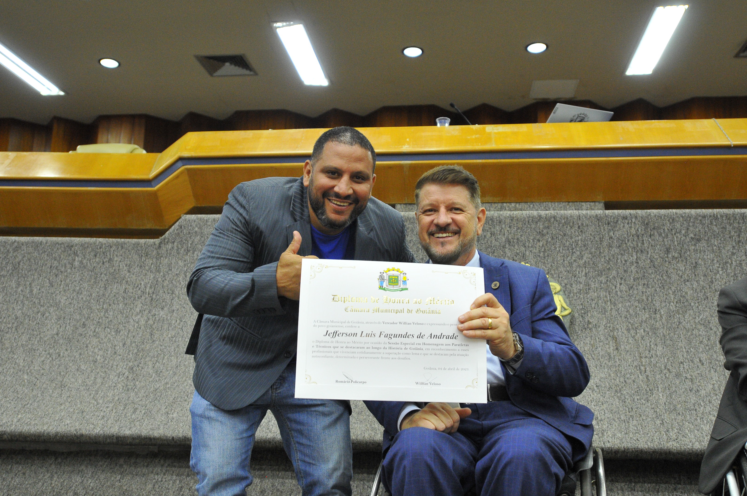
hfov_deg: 53.2
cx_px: 374
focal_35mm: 36
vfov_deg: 36.8
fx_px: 746
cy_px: 248
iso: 1600
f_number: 2.8
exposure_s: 1/125
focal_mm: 24
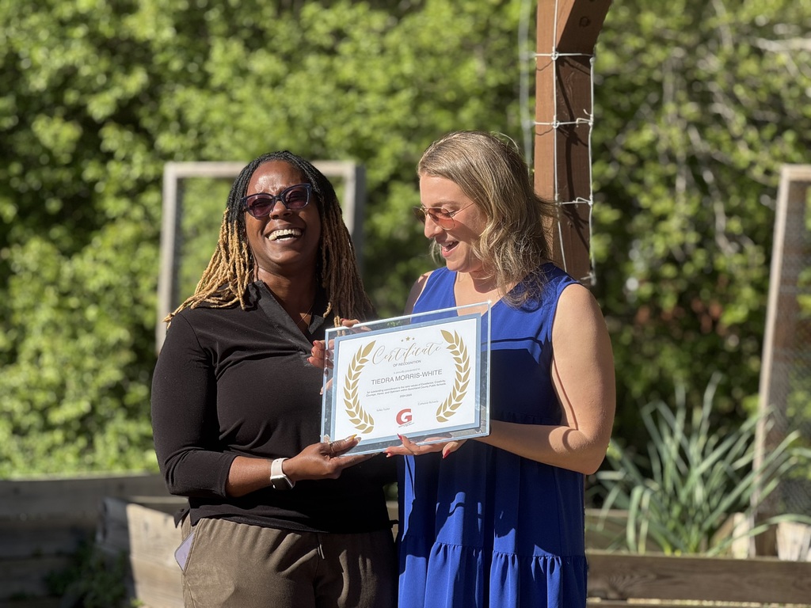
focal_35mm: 120
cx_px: 406
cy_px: 304
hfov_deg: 16.4
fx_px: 2811
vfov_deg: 12.3
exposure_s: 1/533
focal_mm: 15.66
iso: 50
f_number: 2.8
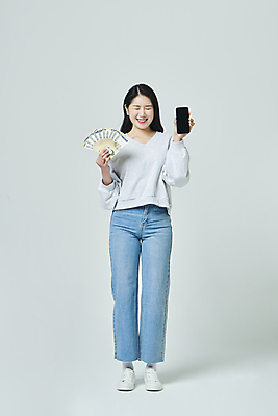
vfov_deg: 28.8
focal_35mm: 70
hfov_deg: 19.5
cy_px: 208
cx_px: 139
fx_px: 810
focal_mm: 70
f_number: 11
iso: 100
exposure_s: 1/125
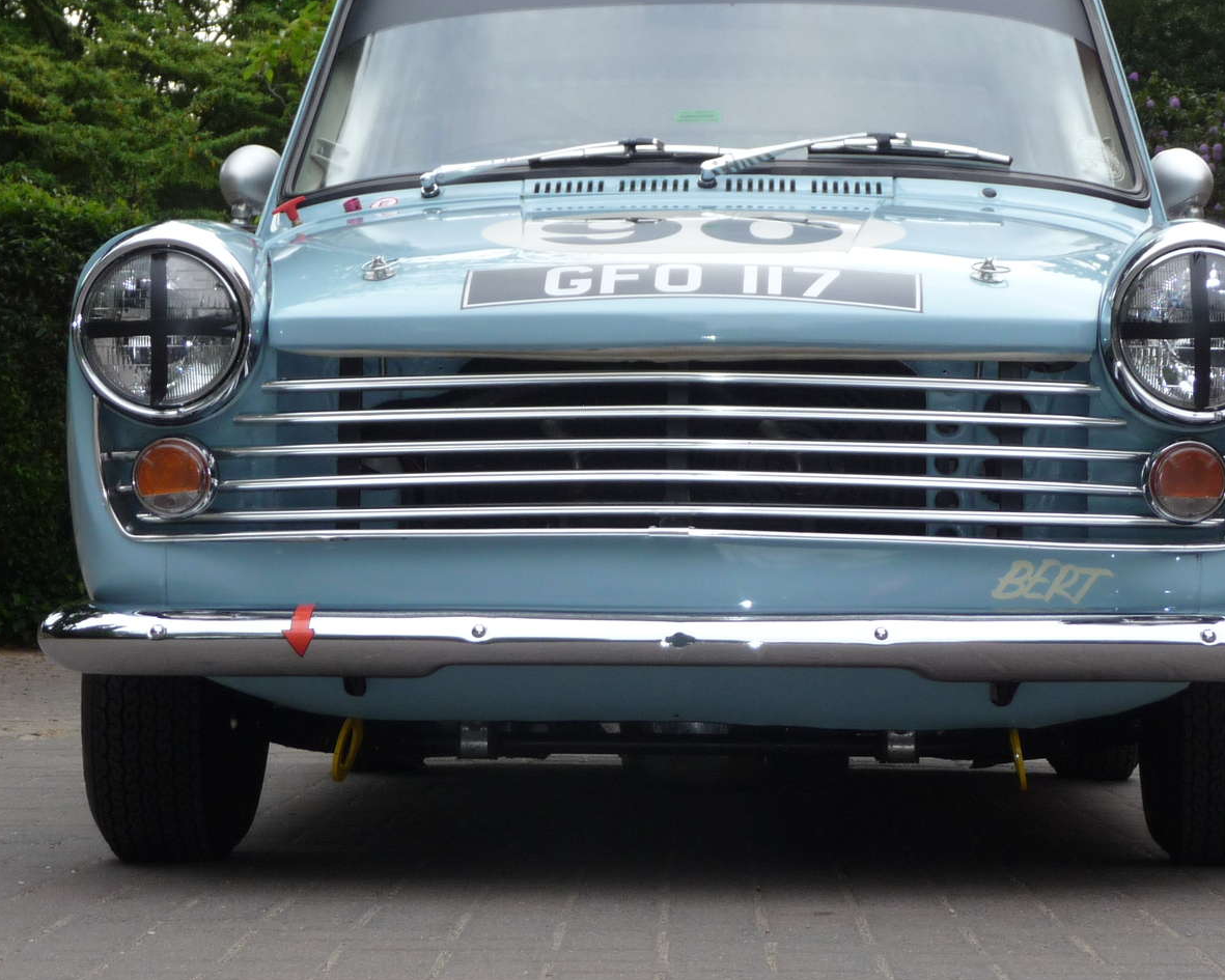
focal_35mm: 119
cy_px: 377
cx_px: 662
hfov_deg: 16.2
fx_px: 4315
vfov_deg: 13.0
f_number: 4.6
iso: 100
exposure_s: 1/160
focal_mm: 12.2
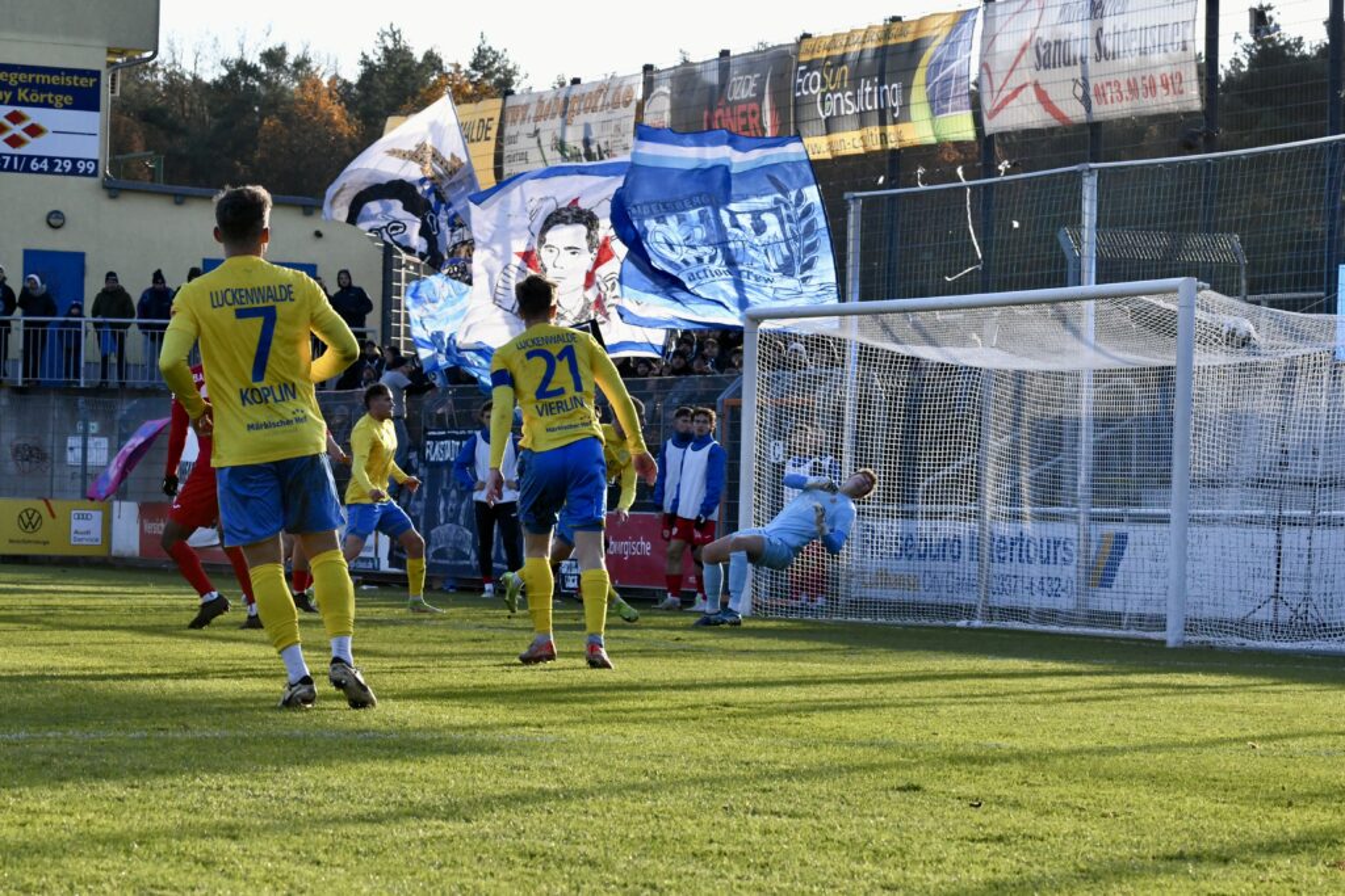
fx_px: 3811
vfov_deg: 13.4
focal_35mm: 102
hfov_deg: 20.0
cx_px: 672
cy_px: 448
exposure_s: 1/1600
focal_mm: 102
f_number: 11
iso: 4000
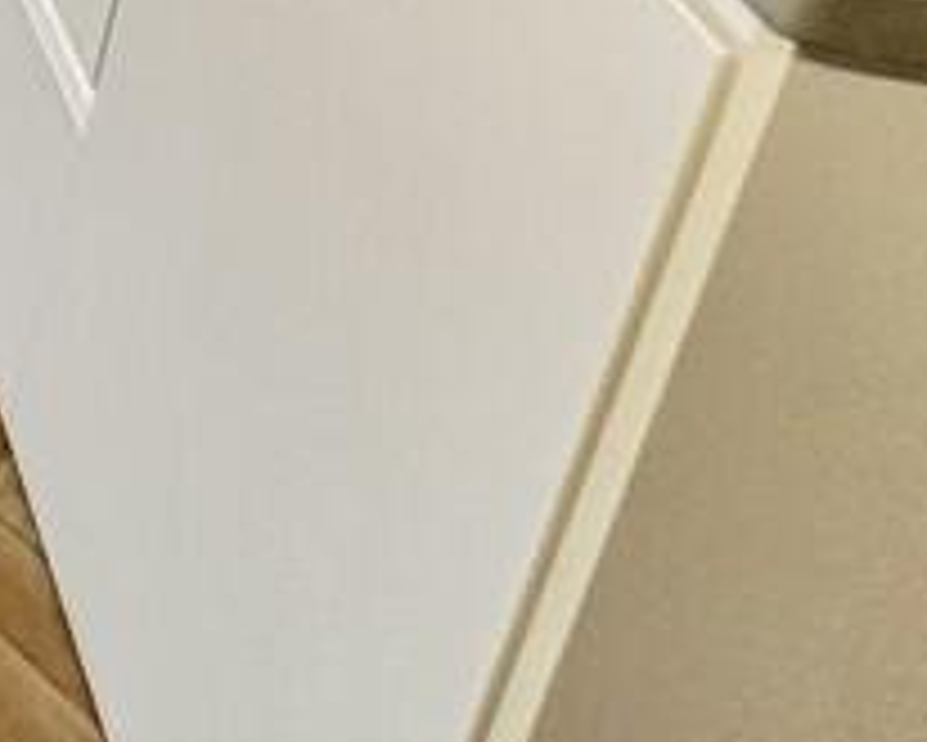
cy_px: -881
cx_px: -1166
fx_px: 1867
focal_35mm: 68
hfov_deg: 16.3
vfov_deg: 15.7
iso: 250
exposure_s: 1/100
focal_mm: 2.22
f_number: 2.2
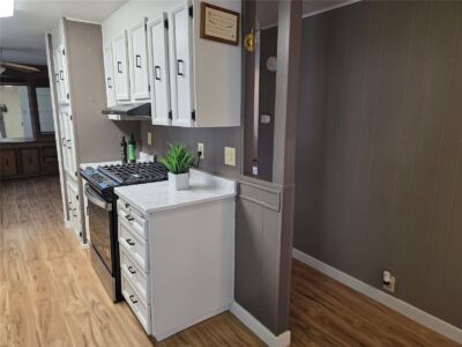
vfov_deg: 58.9
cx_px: 231
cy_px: 174
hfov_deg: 73.9
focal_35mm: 23
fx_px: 307
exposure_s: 1/120
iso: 200
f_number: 1.7
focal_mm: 6.3
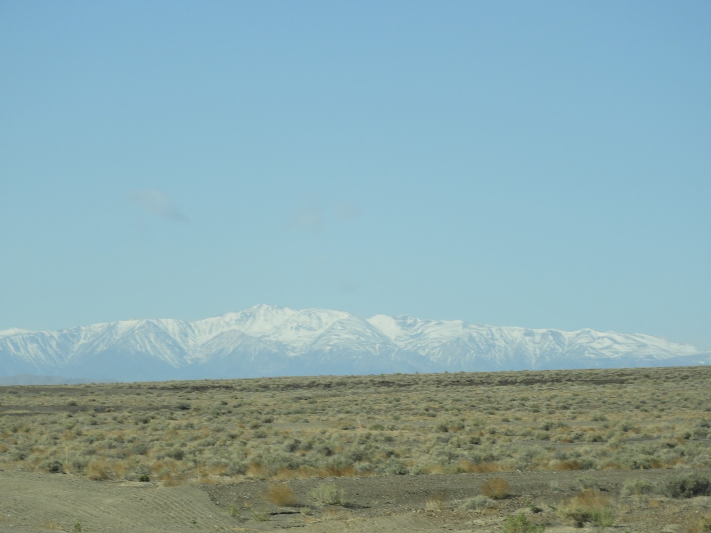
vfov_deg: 7.4
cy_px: 266
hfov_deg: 9.9
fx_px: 4108
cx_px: 356
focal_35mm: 200
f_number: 5.3
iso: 100
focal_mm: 35.8
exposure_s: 1/640
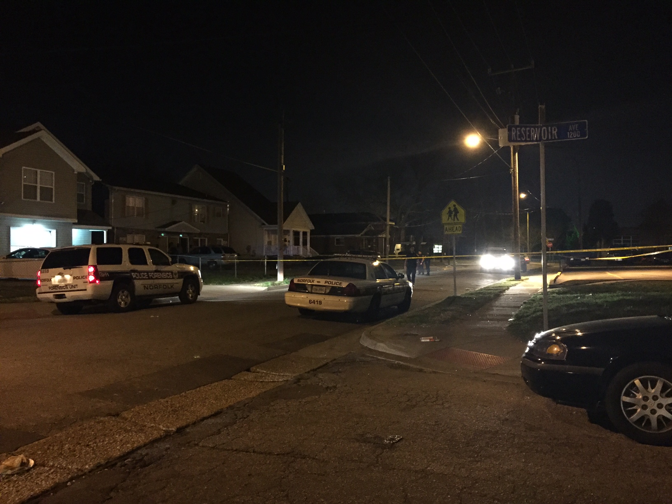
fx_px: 563
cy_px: 252
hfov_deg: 61.7
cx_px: 336
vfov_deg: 48.2
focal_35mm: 29
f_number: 2.2
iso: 800
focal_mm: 4.15
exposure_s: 1/15
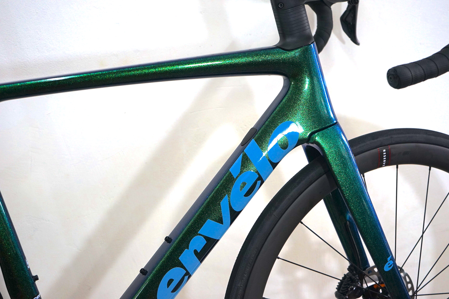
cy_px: 150
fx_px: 561
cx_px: 224
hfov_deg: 43.6
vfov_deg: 29.8
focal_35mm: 45
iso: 1000
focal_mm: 45
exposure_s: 1/160
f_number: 5.6
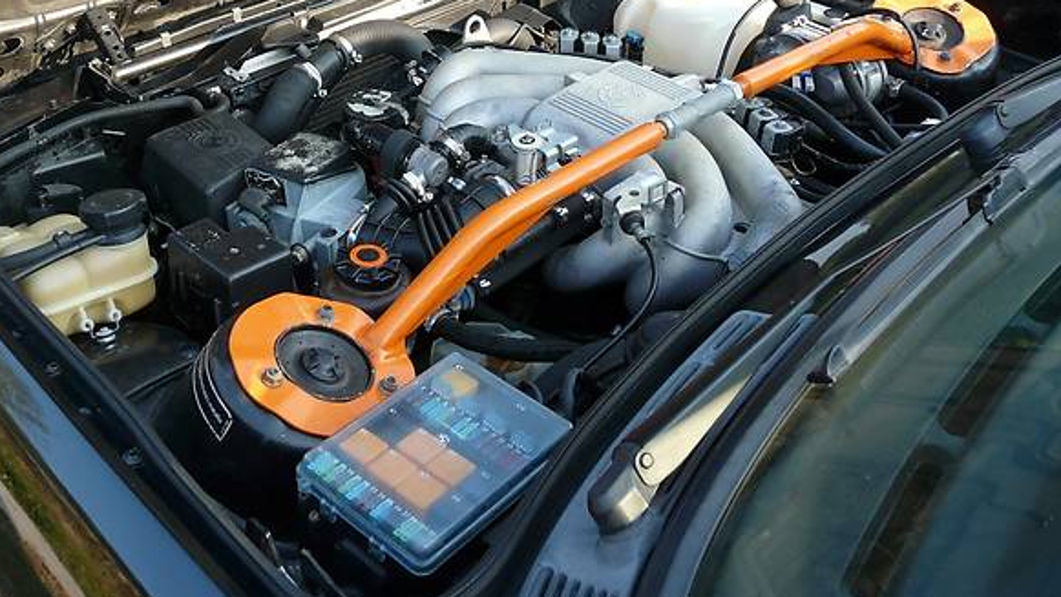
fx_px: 1182
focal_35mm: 42
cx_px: 422
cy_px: 75
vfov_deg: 27.5
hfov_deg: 48.1
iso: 100
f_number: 3.6
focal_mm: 4.6
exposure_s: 1/125
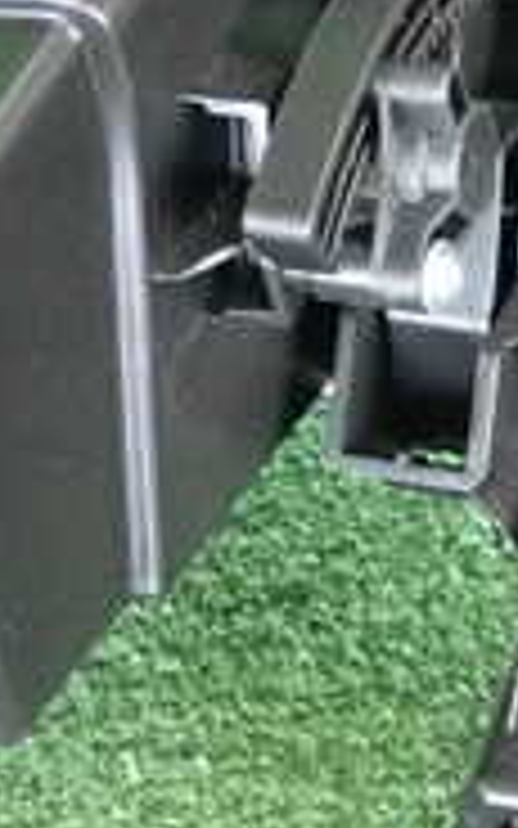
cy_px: -14
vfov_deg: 15.6
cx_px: -131
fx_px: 2959
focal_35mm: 131
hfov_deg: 9.8
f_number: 2.7
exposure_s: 1/125
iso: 2000
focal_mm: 6.83
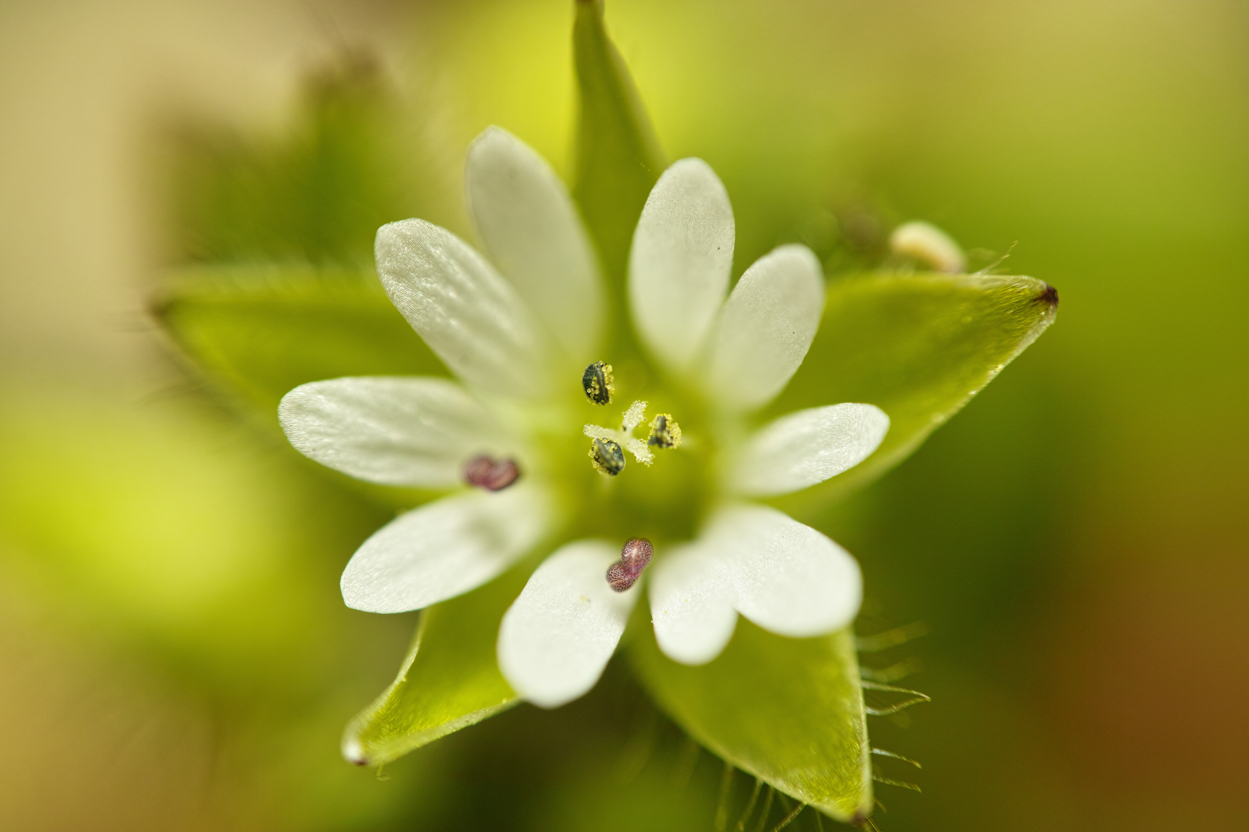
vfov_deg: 18.2
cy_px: 416
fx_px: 2602
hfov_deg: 27.0
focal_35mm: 75
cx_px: 624
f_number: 8
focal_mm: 50
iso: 100
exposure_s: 1/500
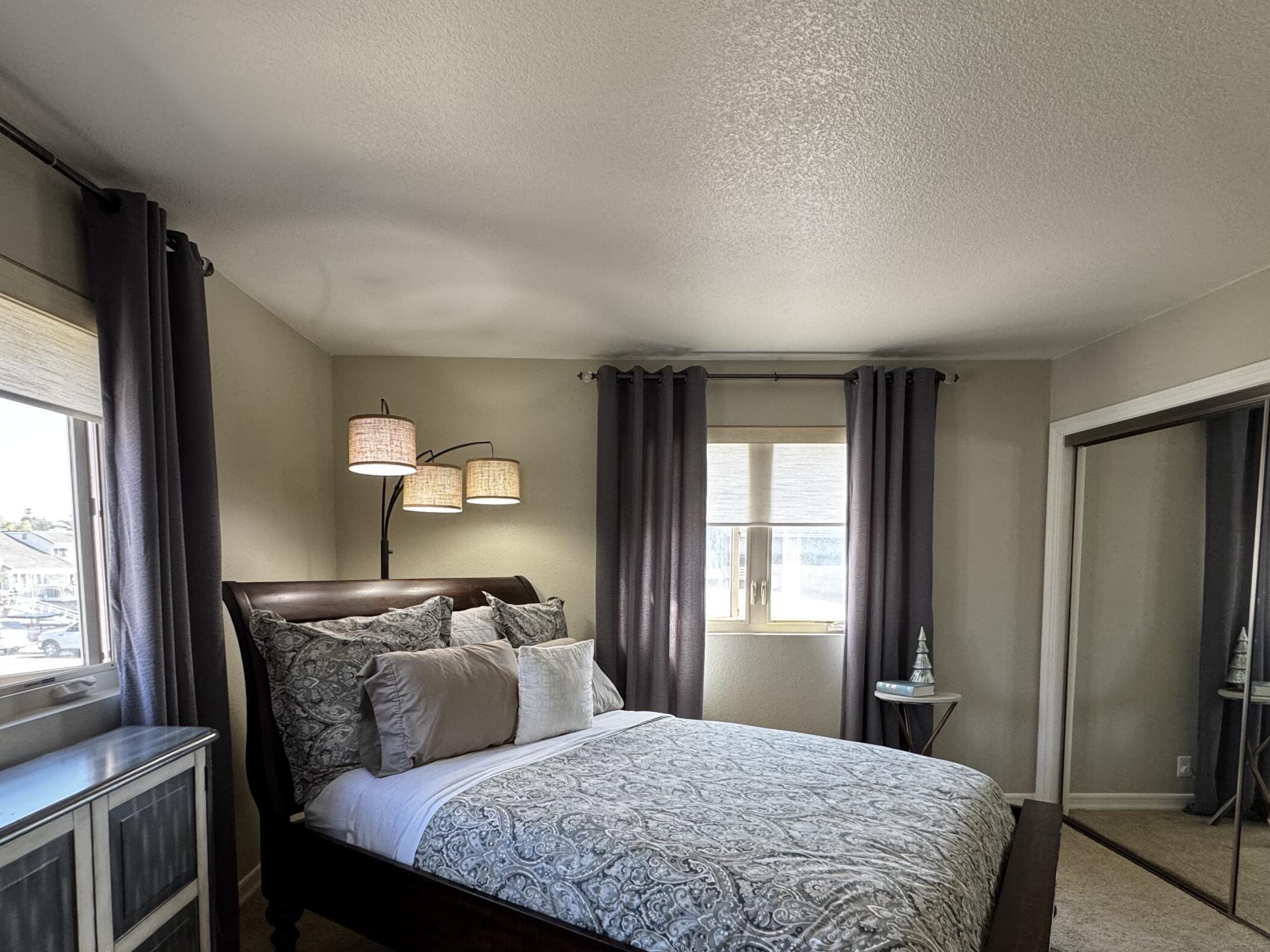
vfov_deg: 64.7
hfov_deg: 81.7
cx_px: 596
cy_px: 610
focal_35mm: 20
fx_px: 734
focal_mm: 2.22
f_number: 2.2
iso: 200
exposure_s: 1/120
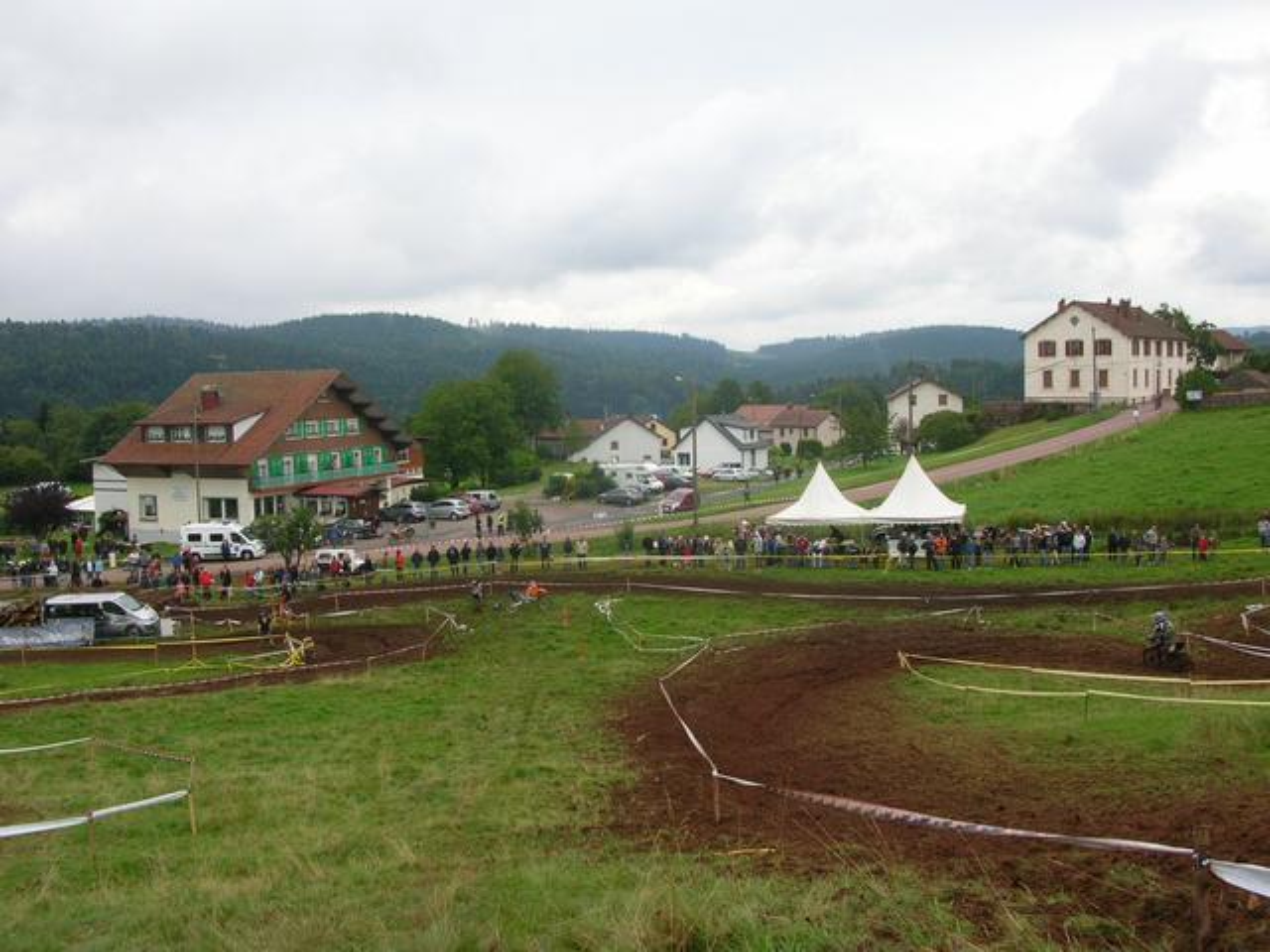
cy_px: 476
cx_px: 635
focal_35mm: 35
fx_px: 1284
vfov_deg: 40.7
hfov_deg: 52.6
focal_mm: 5.8
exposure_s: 1/129
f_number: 5.6
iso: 50
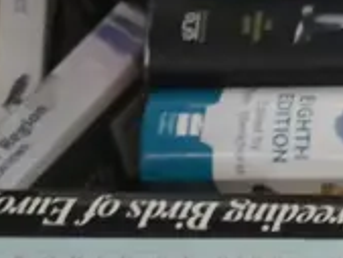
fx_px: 2885
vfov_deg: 5.1
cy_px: 86
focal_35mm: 291
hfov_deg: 6.4
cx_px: 889
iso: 3200
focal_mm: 24
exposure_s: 1/40
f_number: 5.2
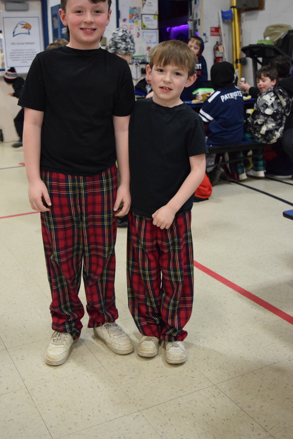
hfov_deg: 30.5
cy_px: 199
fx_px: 537
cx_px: 120
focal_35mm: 44
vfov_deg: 44.4
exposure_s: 1/160
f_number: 4
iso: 3200
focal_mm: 24
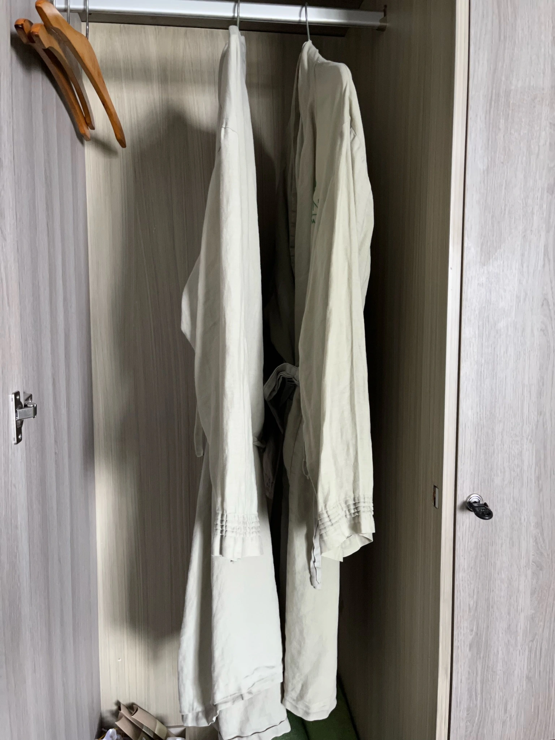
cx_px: 278
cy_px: 370
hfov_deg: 53.0
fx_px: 556
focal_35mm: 26
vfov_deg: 67.3
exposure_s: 1/60
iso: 200
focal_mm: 5.1
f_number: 1.6
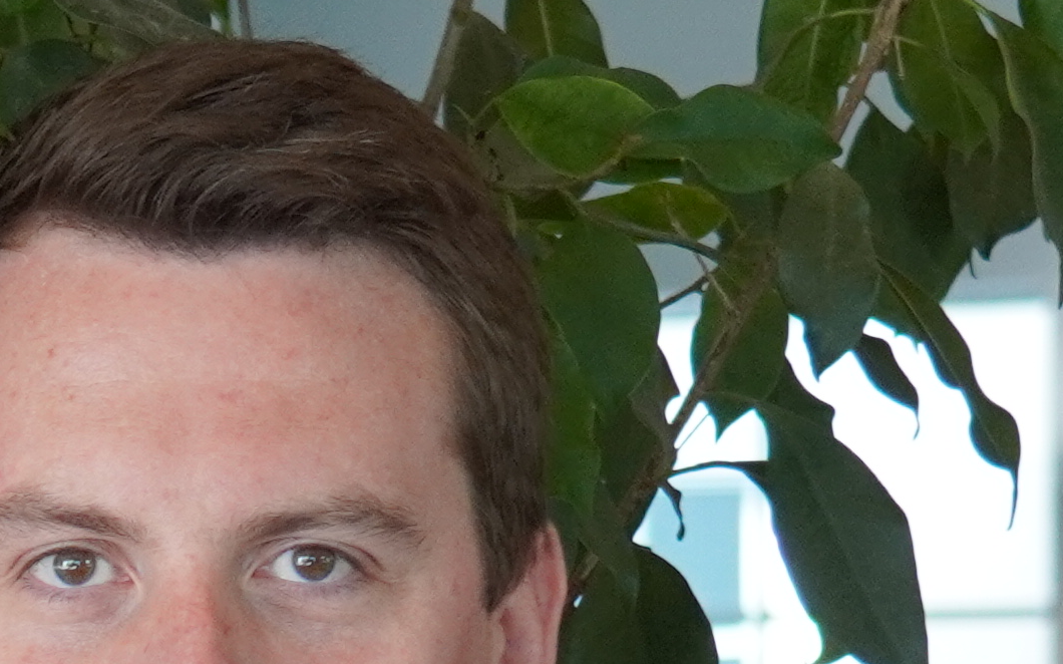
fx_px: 8023
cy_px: 1395
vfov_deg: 4.7
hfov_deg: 7.4
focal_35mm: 277
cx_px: -572
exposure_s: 1/160
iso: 800
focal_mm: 32
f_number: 4
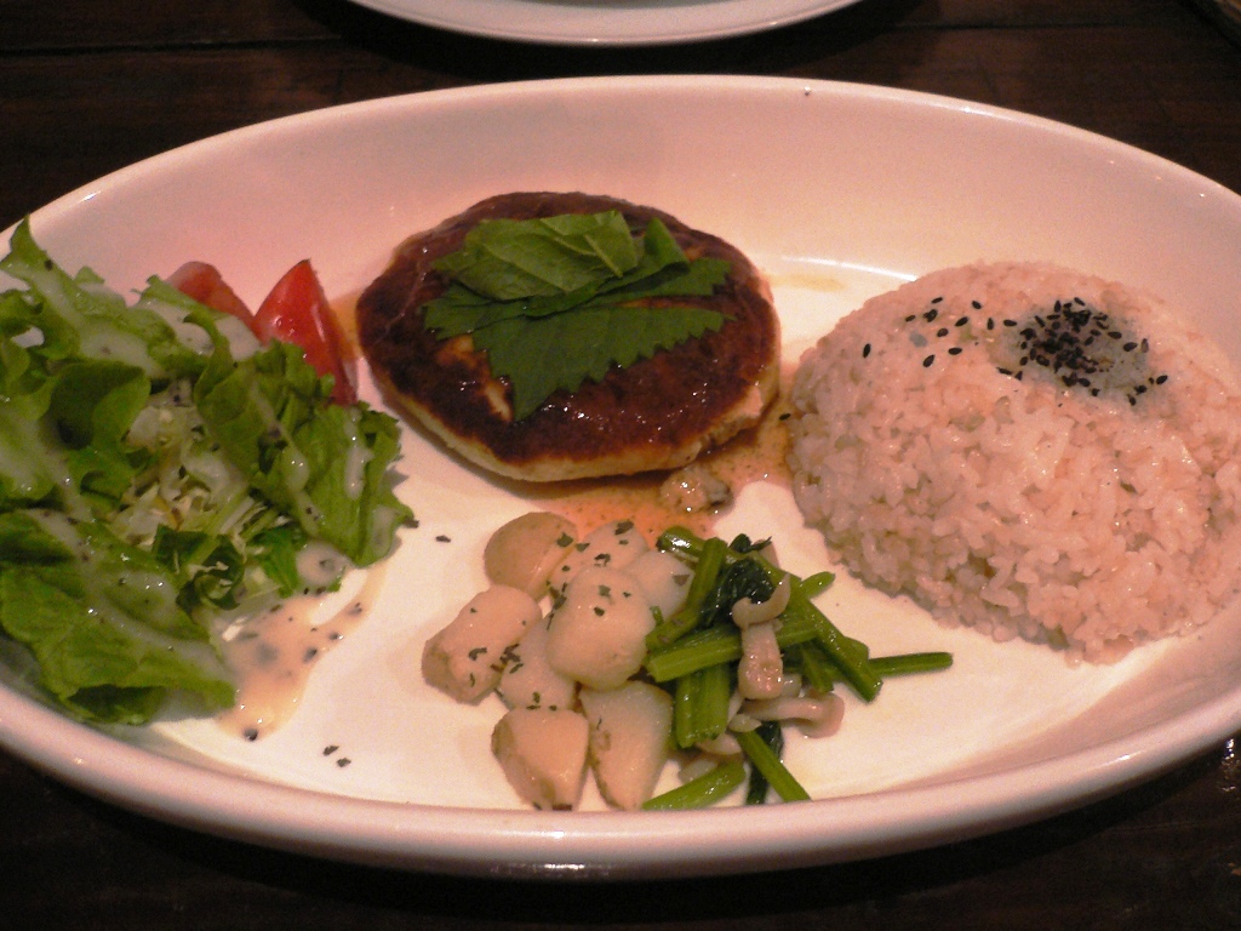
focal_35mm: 35
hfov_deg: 52.6
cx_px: 620
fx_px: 1255
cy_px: 466
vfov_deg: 40.7
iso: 200
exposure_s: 1/8
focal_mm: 5.8
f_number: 2.8
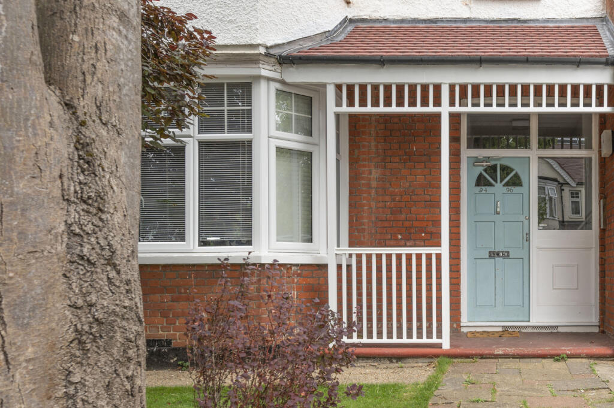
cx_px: 307
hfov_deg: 87.0
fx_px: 324
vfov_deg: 64.5
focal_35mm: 19
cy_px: 204
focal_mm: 19
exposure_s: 1/160
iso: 200
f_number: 8
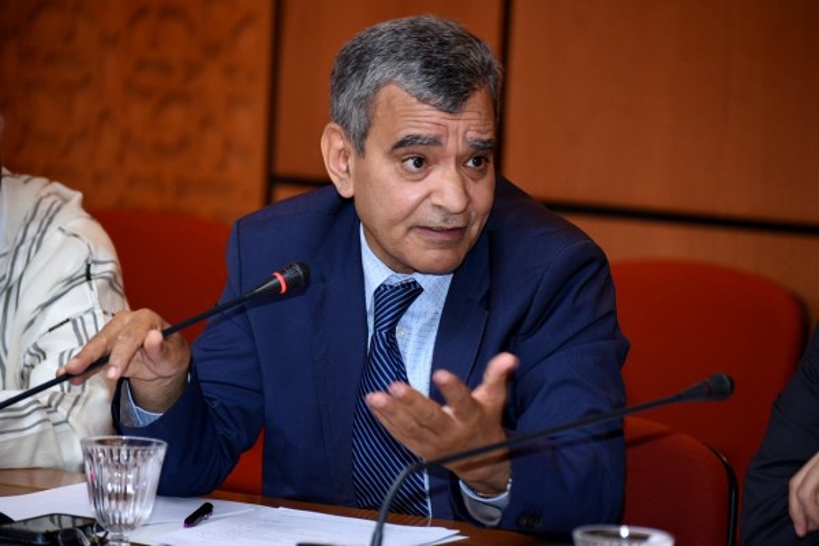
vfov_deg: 8.3
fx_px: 3753
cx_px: 410
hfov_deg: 12.5
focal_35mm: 165
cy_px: 273
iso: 1000
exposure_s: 1/60
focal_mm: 165
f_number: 5
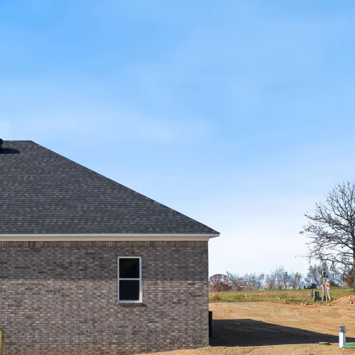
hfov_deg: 17.5
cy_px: 263
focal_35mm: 96
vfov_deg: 18.0
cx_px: -27
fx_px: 1114
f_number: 4
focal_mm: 35
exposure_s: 1/250
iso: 50
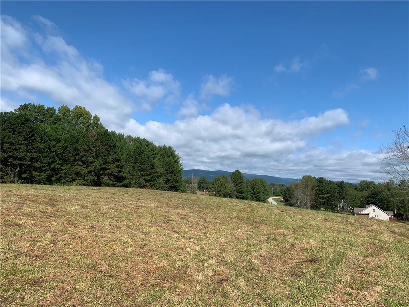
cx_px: 204
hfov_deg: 67.3
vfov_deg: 53.1
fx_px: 307
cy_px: 154
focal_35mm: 26
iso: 25
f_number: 1.8
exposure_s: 1/2755
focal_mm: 4.25
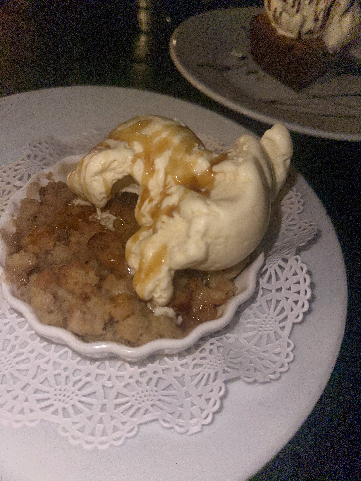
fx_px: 334
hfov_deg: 56.8
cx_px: 180
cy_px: 240
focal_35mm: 24
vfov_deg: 71.6
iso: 50
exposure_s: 1/59
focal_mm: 6.86
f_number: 1.78
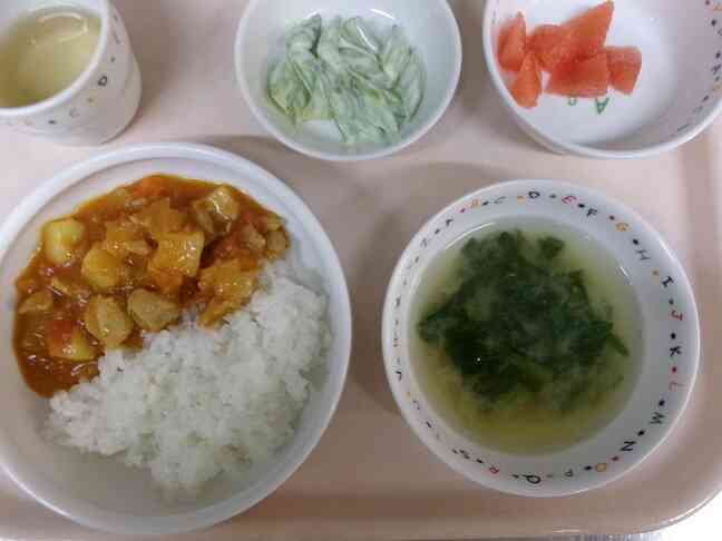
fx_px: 584
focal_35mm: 28
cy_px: 270
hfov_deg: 63.4
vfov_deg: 49.7
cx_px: 361
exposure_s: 1/60
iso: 535
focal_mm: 5.1
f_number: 3.9
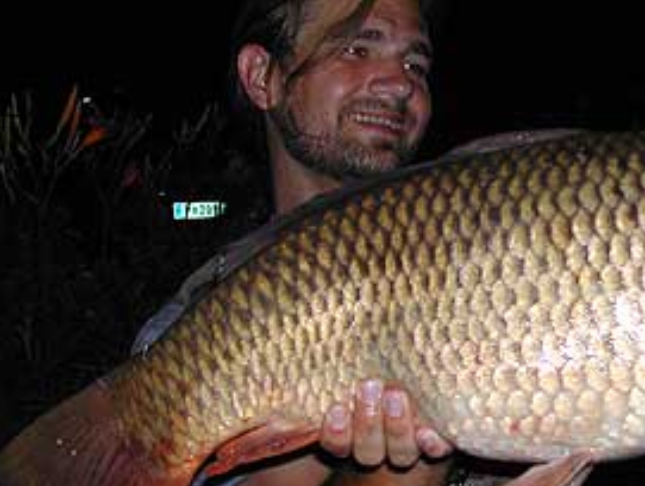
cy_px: 292
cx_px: 481
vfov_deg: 21.0
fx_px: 1306
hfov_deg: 27.4
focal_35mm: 70
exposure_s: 1/60
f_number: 2.8
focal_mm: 8
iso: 100
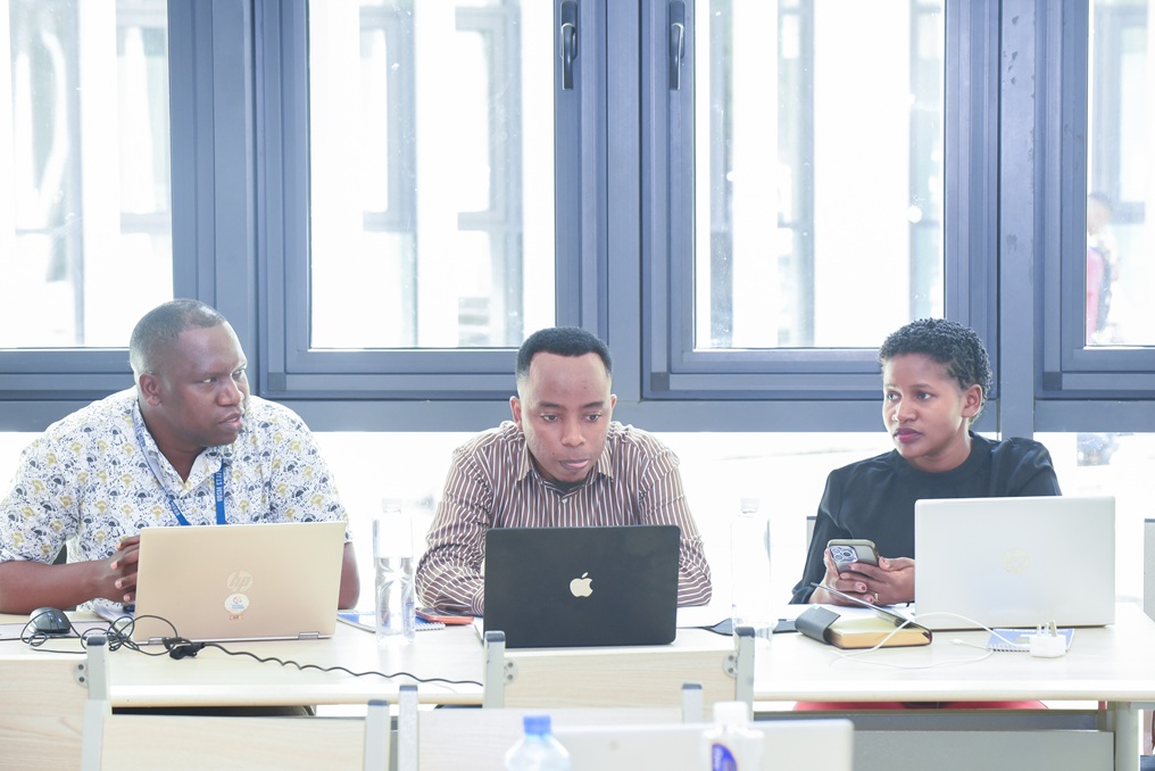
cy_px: 386
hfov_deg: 16.4
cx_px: 578
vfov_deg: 11.0
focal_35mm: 125
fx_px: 4011
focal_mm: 125
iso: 2500
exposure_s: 1/125
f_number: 8
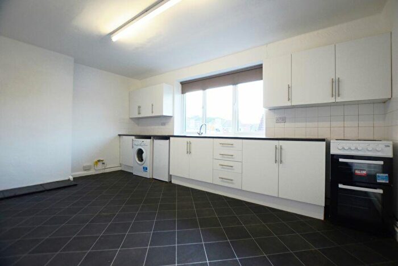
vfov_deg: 77.4
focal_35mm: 15
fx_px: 166
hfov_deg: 100.4
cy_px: 133
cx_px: 199
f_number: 4
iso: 800
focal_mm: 10
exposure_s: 1/100
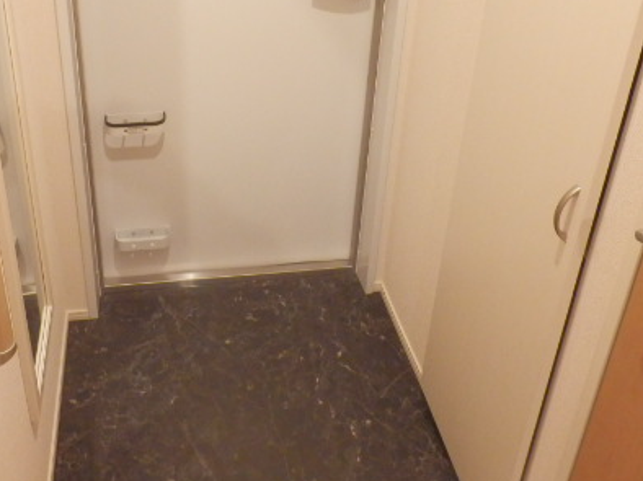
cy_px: 98
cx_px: 251
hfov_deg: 47.6
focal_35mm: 39
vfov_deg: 35.6
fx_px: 724
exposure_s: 1/30
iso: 800
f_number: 3
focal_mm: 4.2
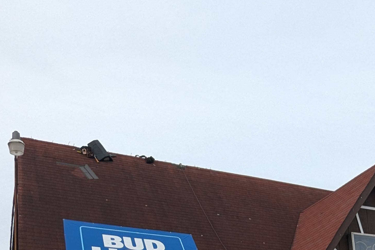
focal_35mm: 47
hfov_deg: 41.8
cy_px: 303
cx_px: 220
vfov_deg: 25.6
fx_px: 489
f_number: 2.2
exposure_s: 1/359
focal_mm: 2.35
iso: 52
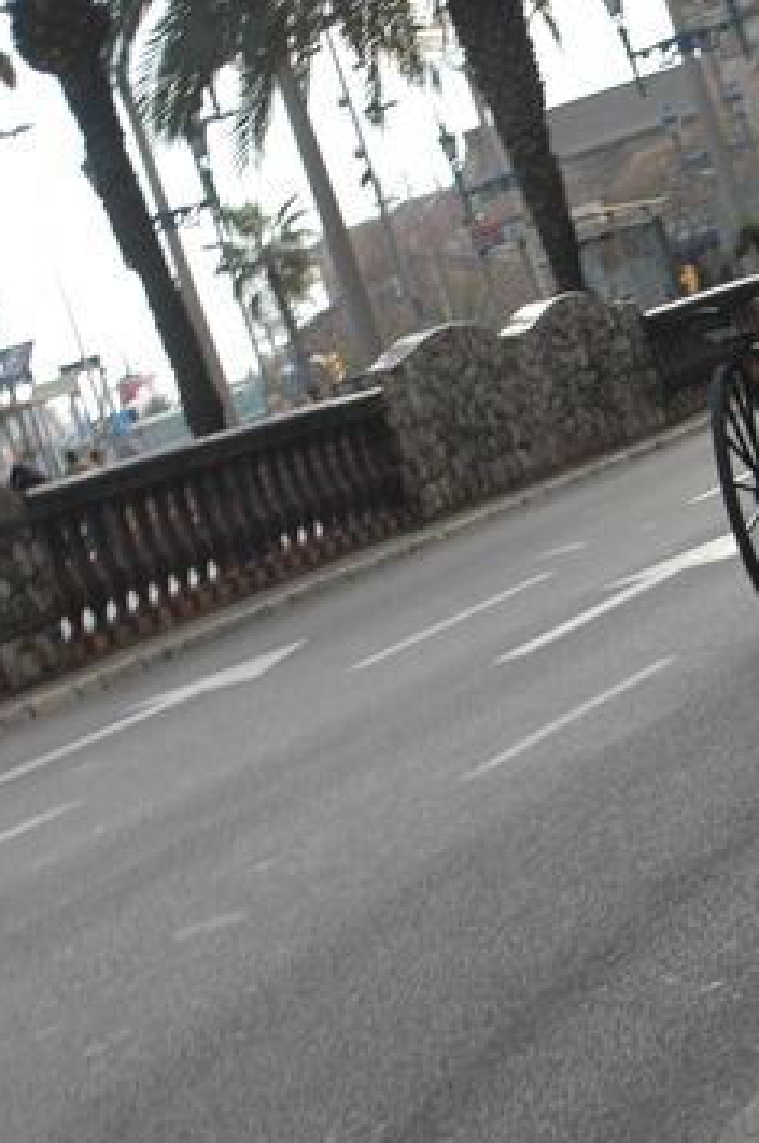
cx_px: 670
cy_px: 565
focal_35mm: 103
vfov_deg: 19.9
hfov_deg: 13.2
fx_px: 3267
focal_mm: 38
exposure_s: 1/200
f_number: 8
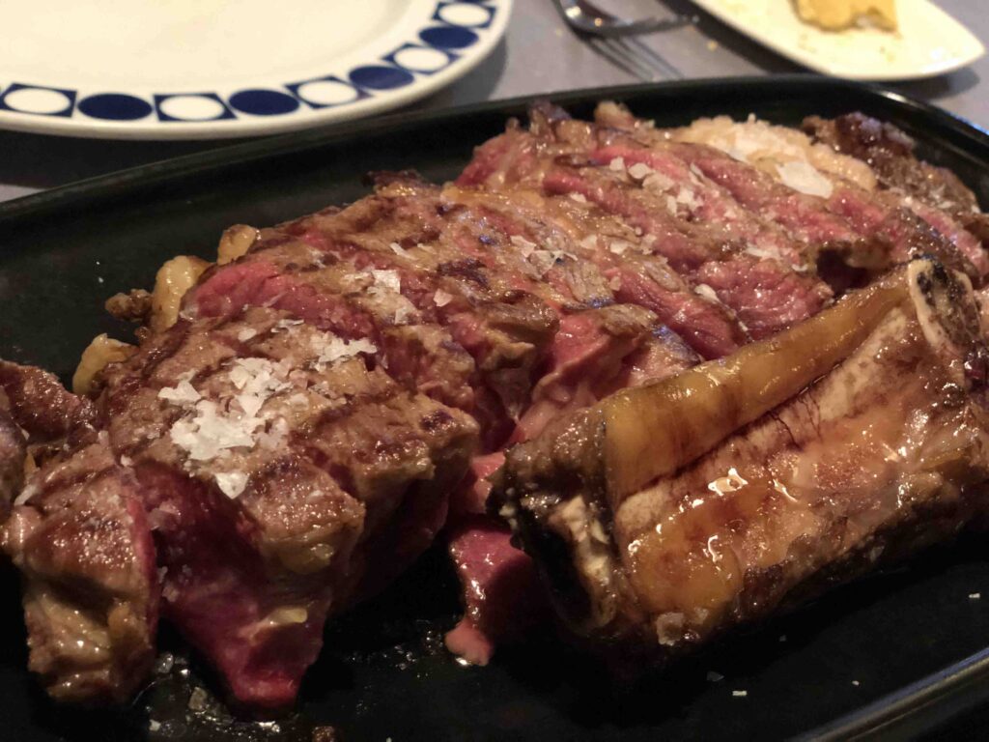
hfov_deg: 36.8
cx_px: 494
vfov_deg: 28.0
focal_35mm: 52
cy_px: 371
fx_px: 1486
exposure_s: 1/8
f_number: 2.4
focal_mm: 6
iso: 250
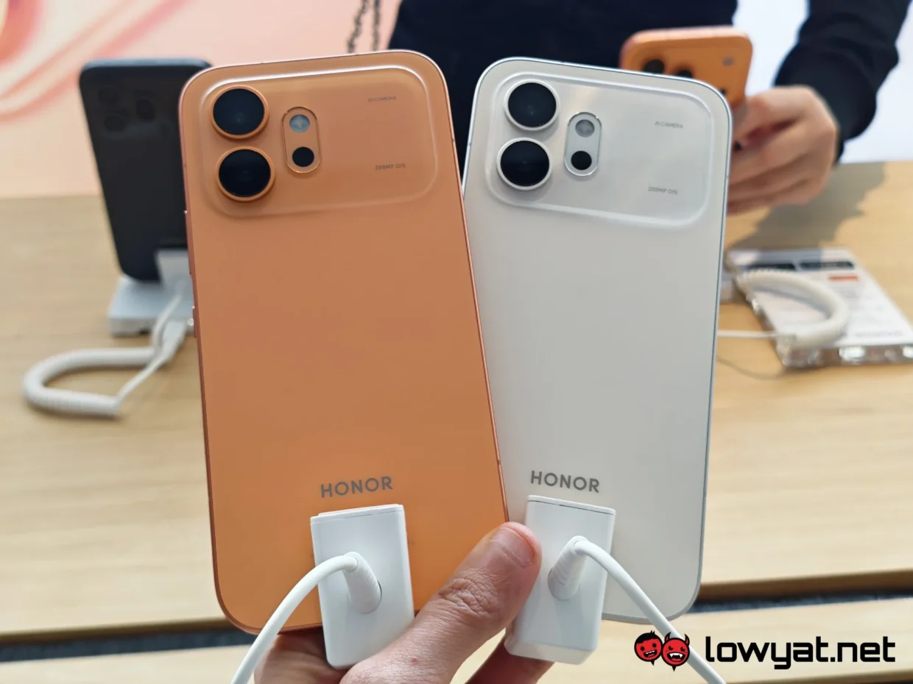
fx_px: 1213
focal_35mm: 46
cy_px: 342
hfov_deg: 41.2
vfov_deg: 31.5
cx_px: 456
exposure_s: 1/50
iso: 100
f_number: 1.6
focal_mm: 5.4
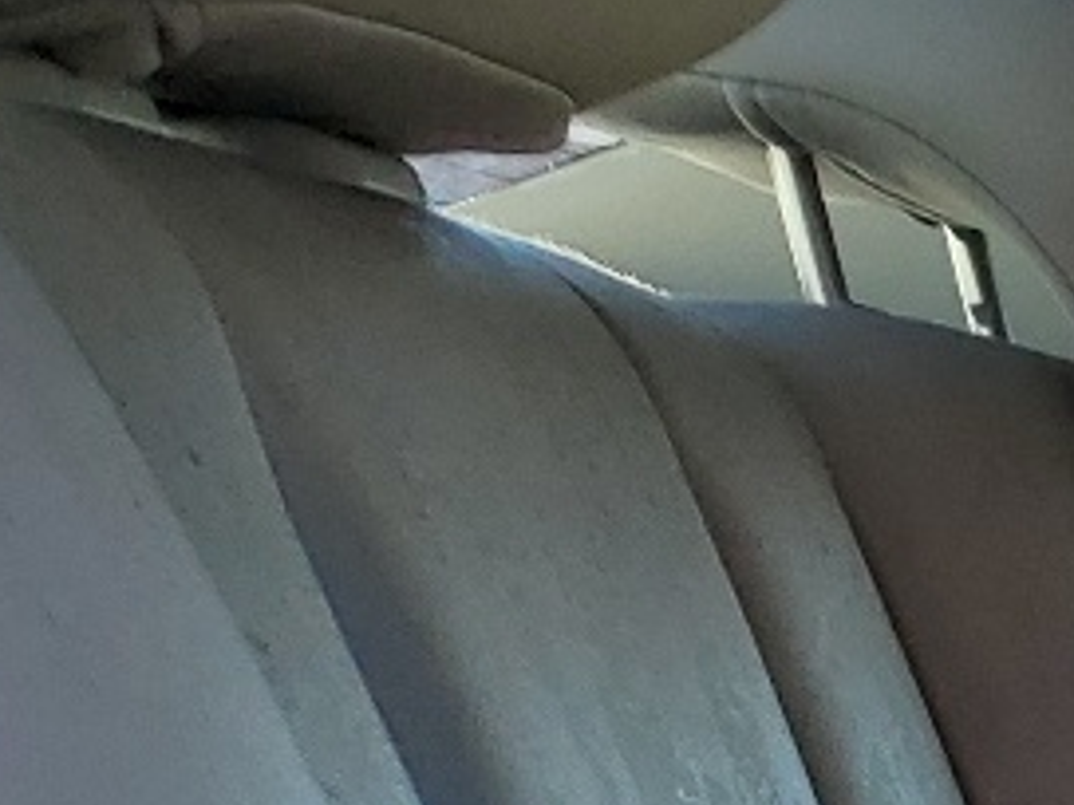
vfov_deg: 8.3
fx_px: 4747
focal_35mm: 153
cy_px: 2344
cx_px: 3036
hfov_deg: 10.1
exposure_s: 1/714
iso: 50
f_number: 1.5
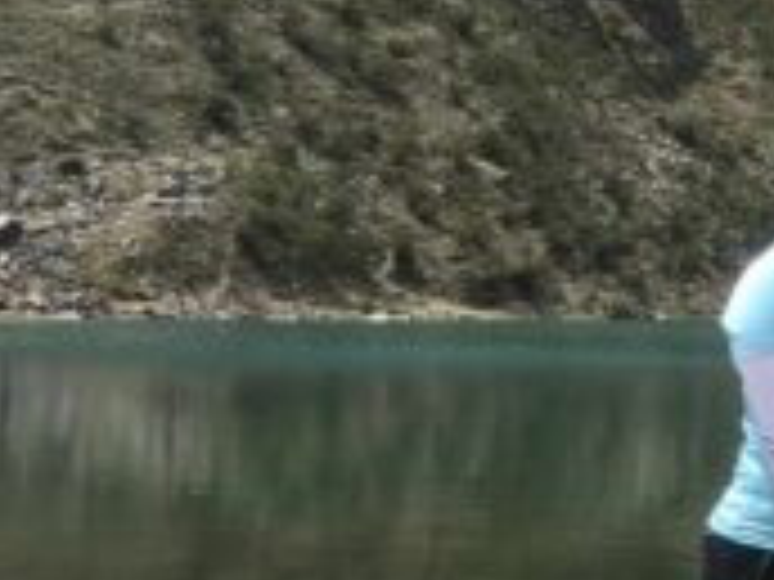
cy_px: 171
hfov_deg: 17.3
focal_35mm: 104
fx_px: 2325
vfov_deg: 14.2
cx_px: 1107
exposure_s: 1/1389
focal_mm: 4
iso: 20
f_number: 1.8
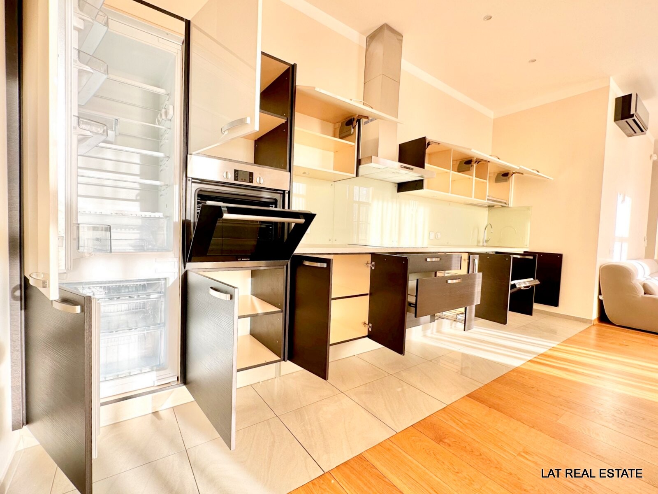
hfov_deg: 102.1
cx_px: 329
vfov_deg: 85.7
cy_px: 247
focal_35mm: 14
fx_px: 266
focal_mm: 2.22
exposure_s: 1/99
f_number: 2.2
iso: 50
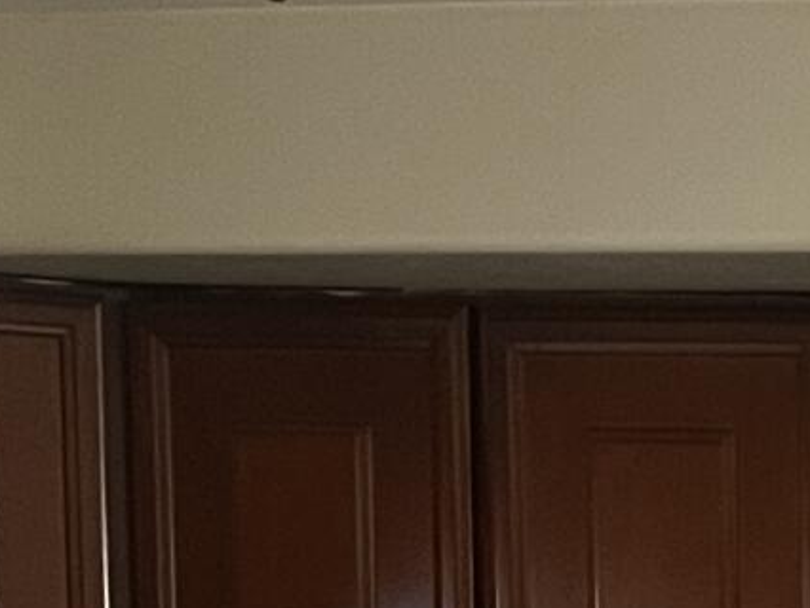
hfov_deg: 10.3
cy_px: 1647
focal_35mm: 183
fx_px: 4285
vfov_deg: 7.4
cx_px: 1365
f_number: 1.5
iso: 500
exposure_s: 1/47
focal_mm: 5.7
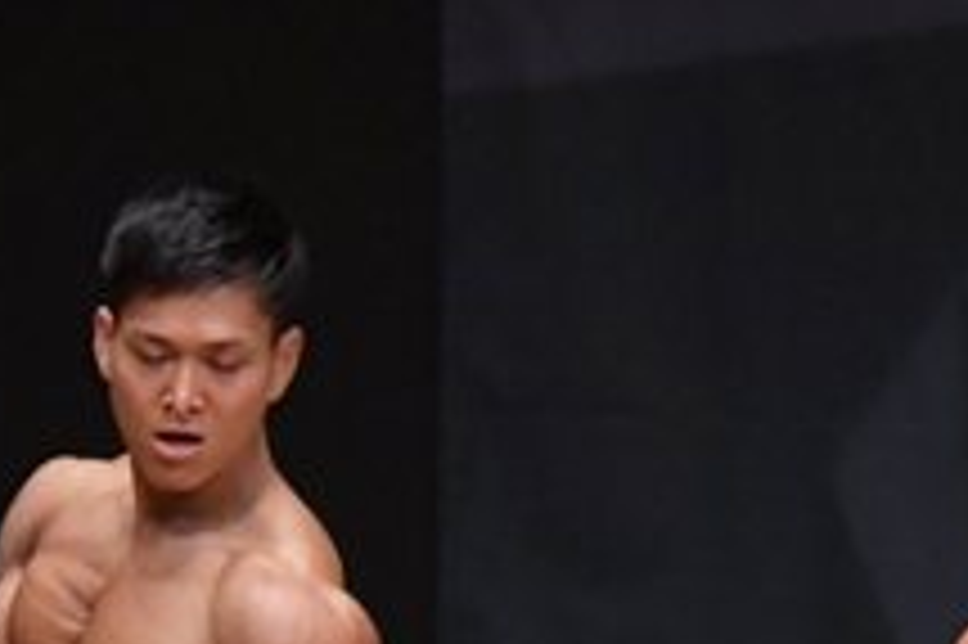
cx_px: -484
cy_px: 1045
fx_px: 26115
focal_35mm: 972
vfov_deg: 1.4
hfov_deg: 2.1
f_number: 5.6
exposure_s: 1/400
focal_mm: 180
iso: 6400
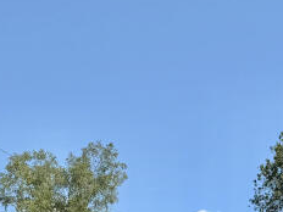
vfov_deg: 13.3
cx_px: 51
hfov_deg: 18.4
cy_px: 295
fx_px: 867
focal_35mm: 106
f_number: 1.78
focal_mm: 6.76
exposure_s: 1/4167
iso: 80
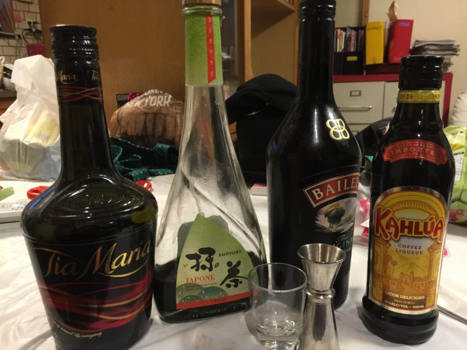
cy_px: 175
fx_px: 391
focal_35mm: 29
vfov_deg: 48.3
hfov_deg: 61.6
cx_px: 234
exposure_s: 1/10
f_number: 2.2
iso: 125
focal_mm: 4.15
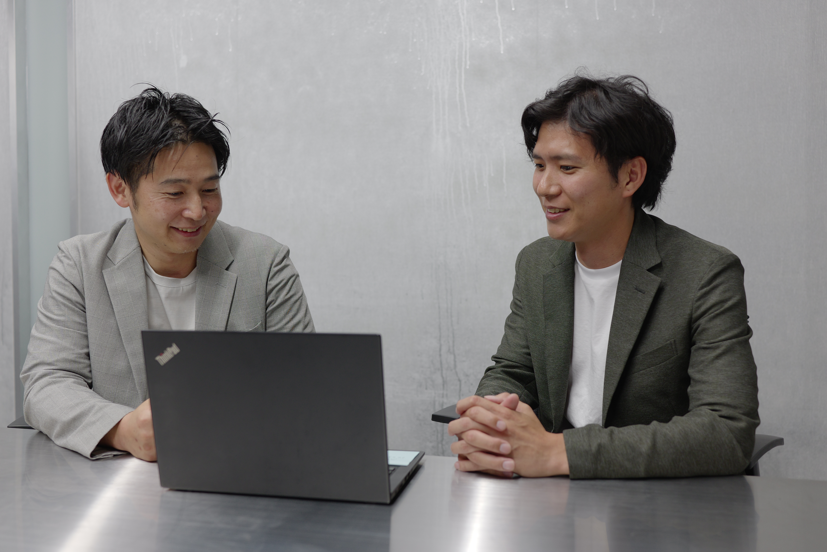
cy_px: 276
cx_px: 414
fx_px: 804
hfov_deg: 54.4
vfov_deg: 37.9
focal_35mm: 35
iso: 500
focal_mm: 35
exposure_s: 1/100
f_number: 2.8
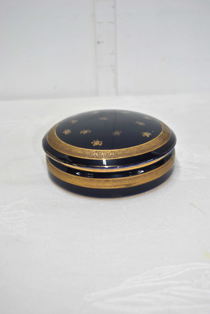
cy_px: 157
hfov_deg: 28.2
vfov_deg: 41.1
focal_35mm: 48
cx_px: 105
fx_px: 419
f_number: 4.8
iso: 200
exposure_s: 1/25
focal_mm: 32
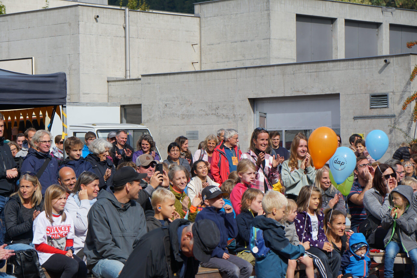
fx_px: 1216
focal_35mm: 105
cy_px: 139
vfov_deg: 13.0
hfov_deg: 19.5
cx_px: 208
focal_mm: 70
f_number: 5.6
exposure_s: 1/500
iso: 100
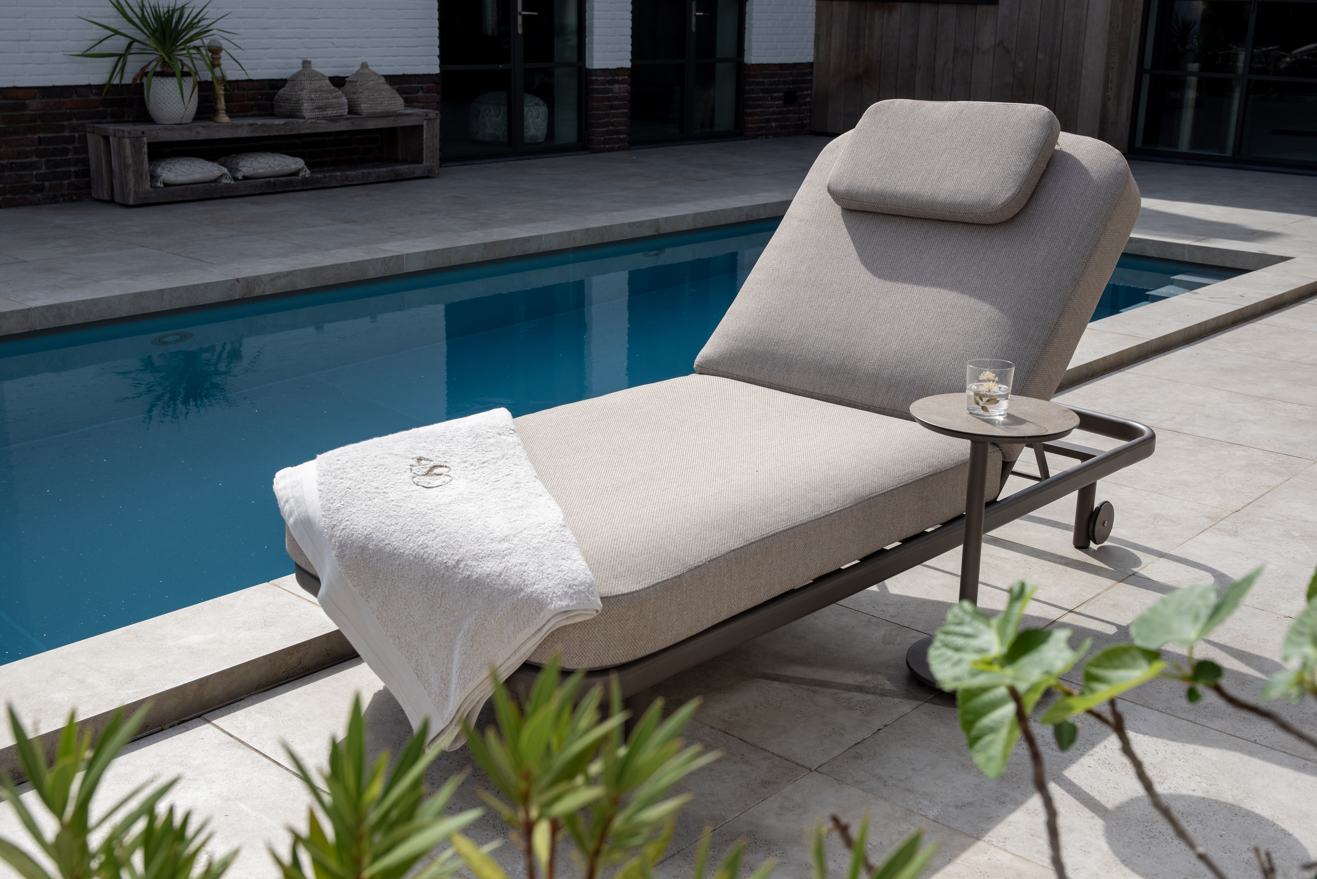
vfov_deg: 33.4
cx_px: 658
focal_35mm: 40
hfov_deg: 48.4
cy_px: 440
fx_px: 1464
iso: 320
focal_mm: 40
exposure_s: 1/2000
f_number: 6.3
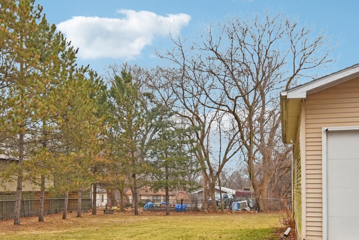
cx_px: 116
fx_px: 409
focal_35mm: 41
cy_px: 171
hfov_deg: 46.6
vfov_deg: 32.2
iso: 400
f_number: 8
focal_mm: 14
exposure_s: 1/320
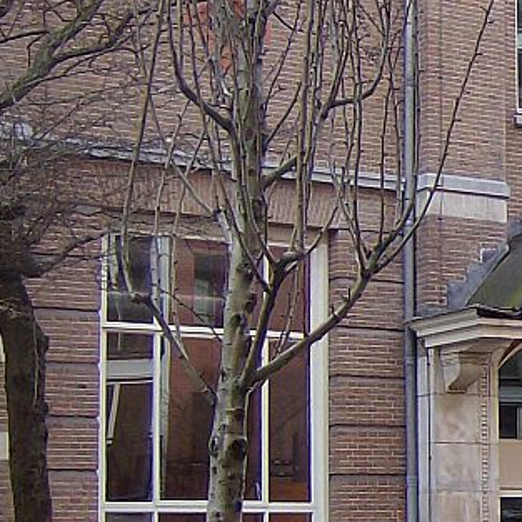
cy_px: 284
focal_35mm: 104
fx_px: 1774
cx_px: 769
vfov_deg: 16.7
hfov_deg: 15.5
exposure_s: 1/375
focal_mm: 6
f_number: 2.8
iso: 100
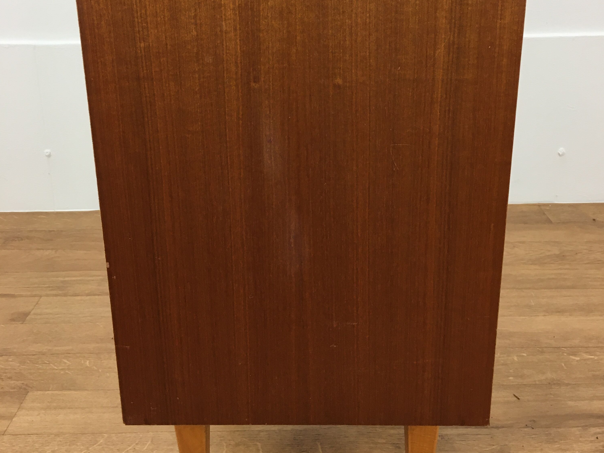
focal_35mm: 39
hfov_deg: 47.9
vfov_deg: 36.6
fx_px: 681
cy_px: 167
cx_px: 303
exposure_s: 1/33
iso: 50
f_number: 2.2
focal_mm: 4.15
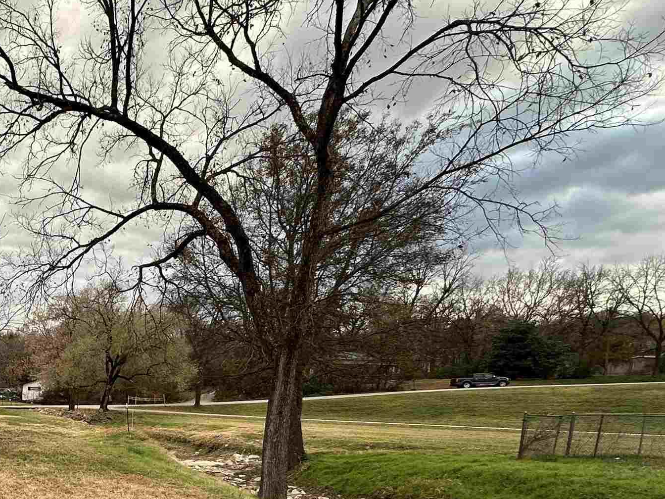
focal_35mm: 32
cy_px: 454
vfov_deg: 40.6
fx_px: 615
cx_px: -54
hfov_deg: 44.4
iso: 40
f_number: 2.2
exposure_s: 1/306
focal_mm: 2.22
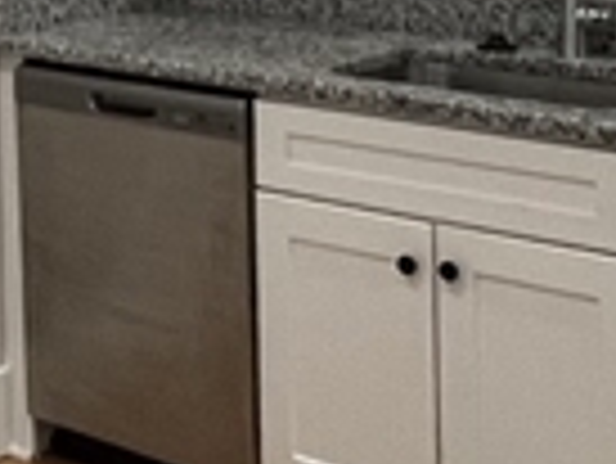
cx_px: -99
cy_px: -216
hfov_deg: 19.2
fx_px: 1728
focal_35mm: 97
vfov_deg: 14.3
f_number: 1.8
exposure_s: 1/80
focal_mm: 1.57
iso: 250
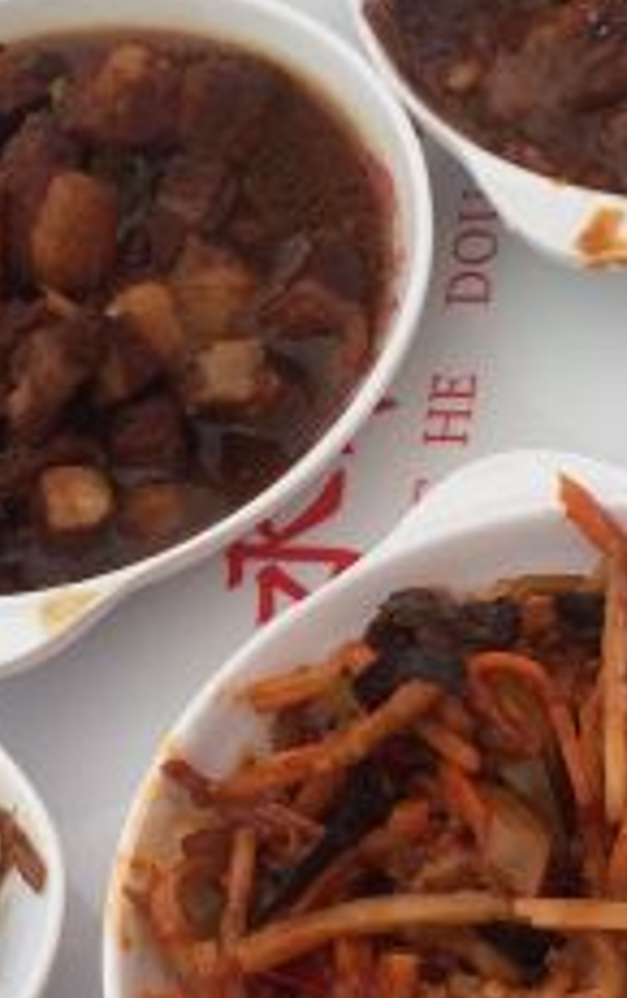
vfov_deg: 22.3
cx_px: -169
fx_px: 2535
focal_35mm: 93
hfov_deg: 13.6
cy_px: 551
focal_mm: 4.15
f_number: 2.2
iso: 50
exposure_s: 1/100
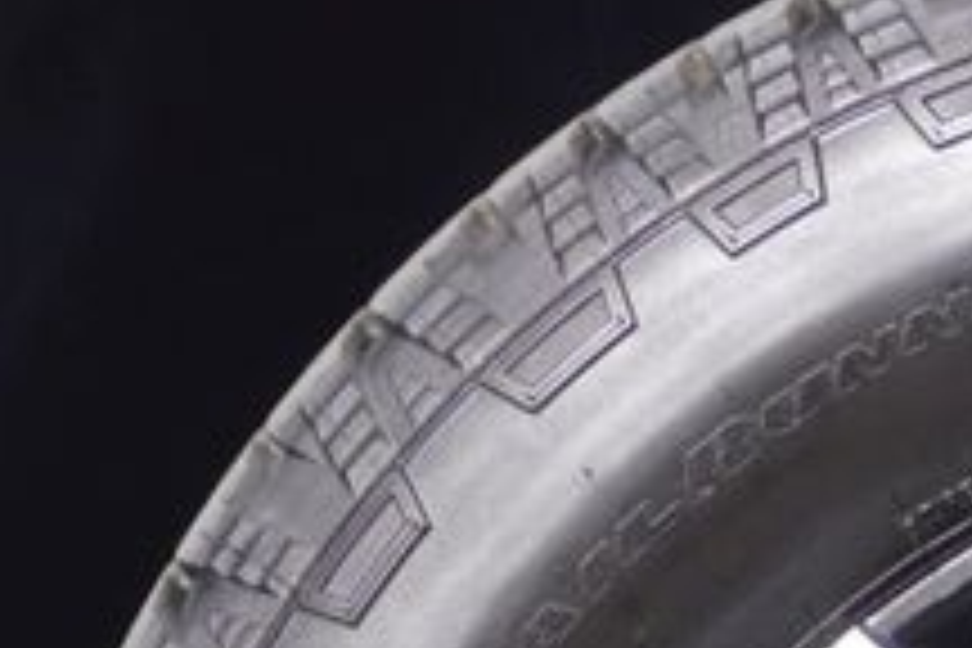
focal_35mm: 242
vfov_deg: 5.6
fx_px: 6533
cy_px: 1282
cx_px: 1431
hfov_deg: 8.3
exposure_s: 1/100
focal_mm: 34
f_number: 9
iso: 100
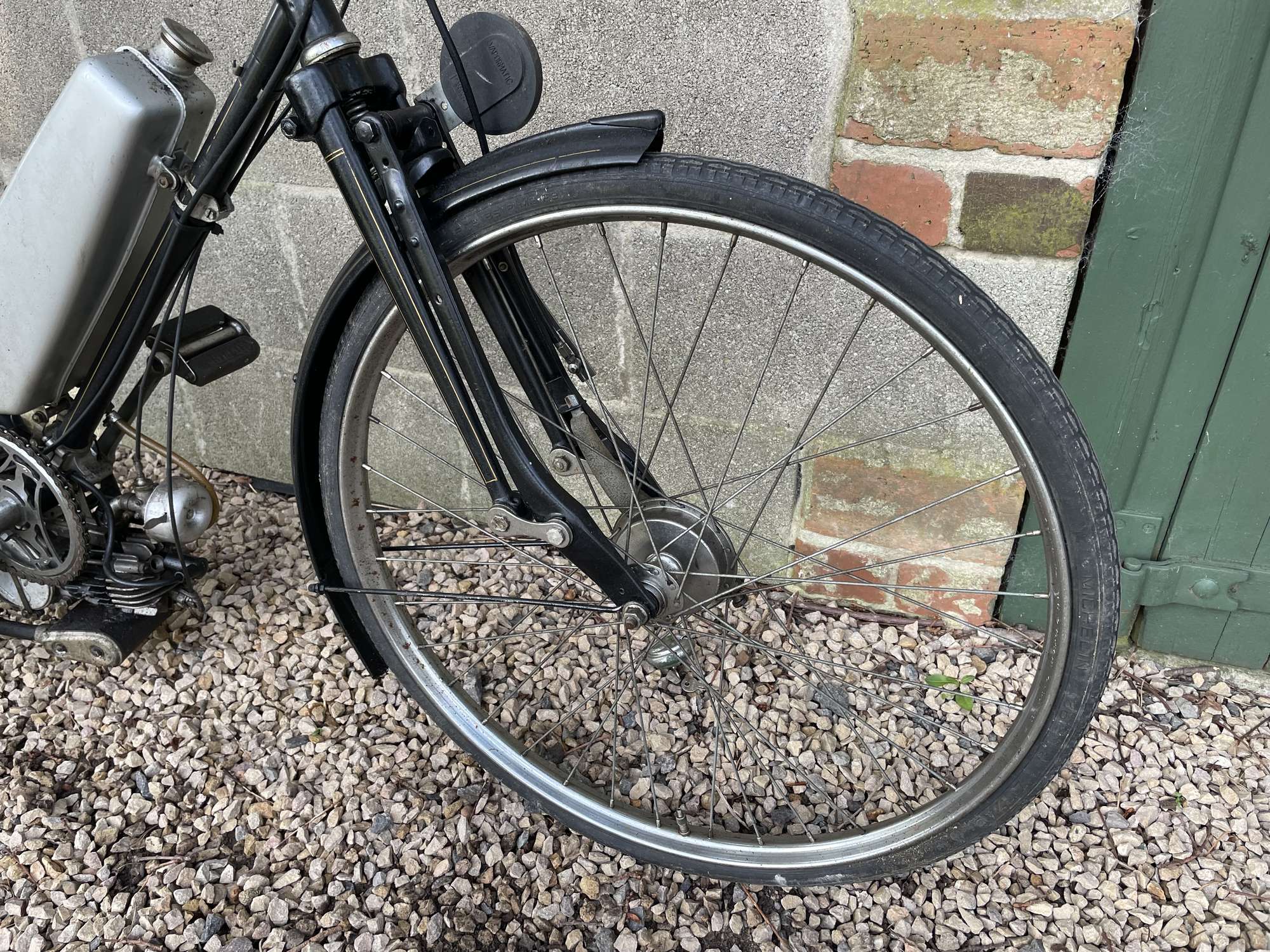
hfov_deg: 67.3
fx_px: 954
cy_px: 476
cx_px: 635
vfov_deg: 53.1
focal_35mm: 26
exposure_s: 1/121
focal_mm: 4.2
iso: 40
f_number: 1.6
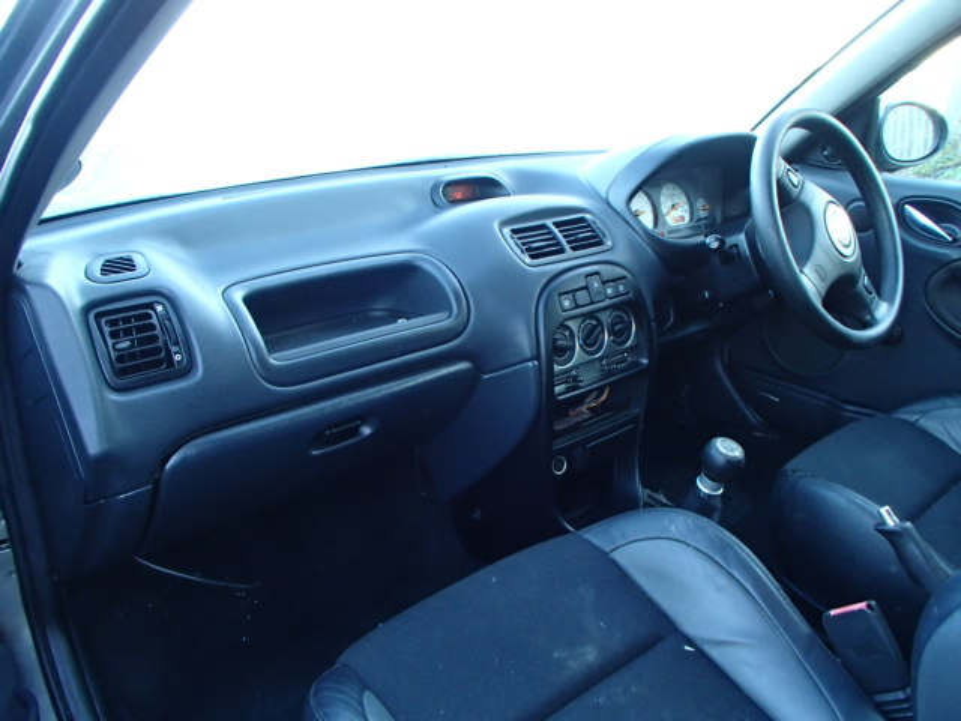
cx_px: 480
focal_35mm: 28
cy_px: 360
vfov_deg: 49.7
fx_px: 777
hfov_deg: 63.4
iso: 500
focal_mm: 5
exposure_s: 1/30
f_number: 3.9
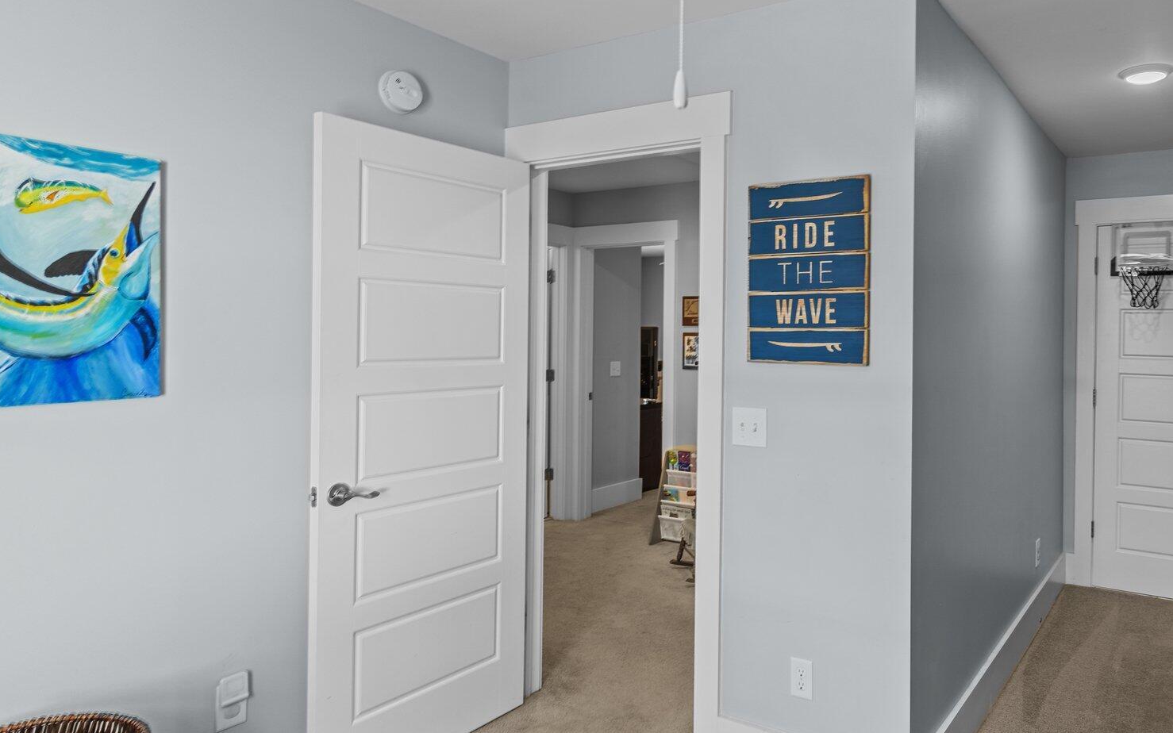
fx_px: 767
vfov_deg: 51.1
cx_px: 749
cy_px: 349
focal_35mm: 24
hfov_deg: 73.2
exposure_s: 1/15
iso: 400
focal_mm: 17
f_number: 3.5
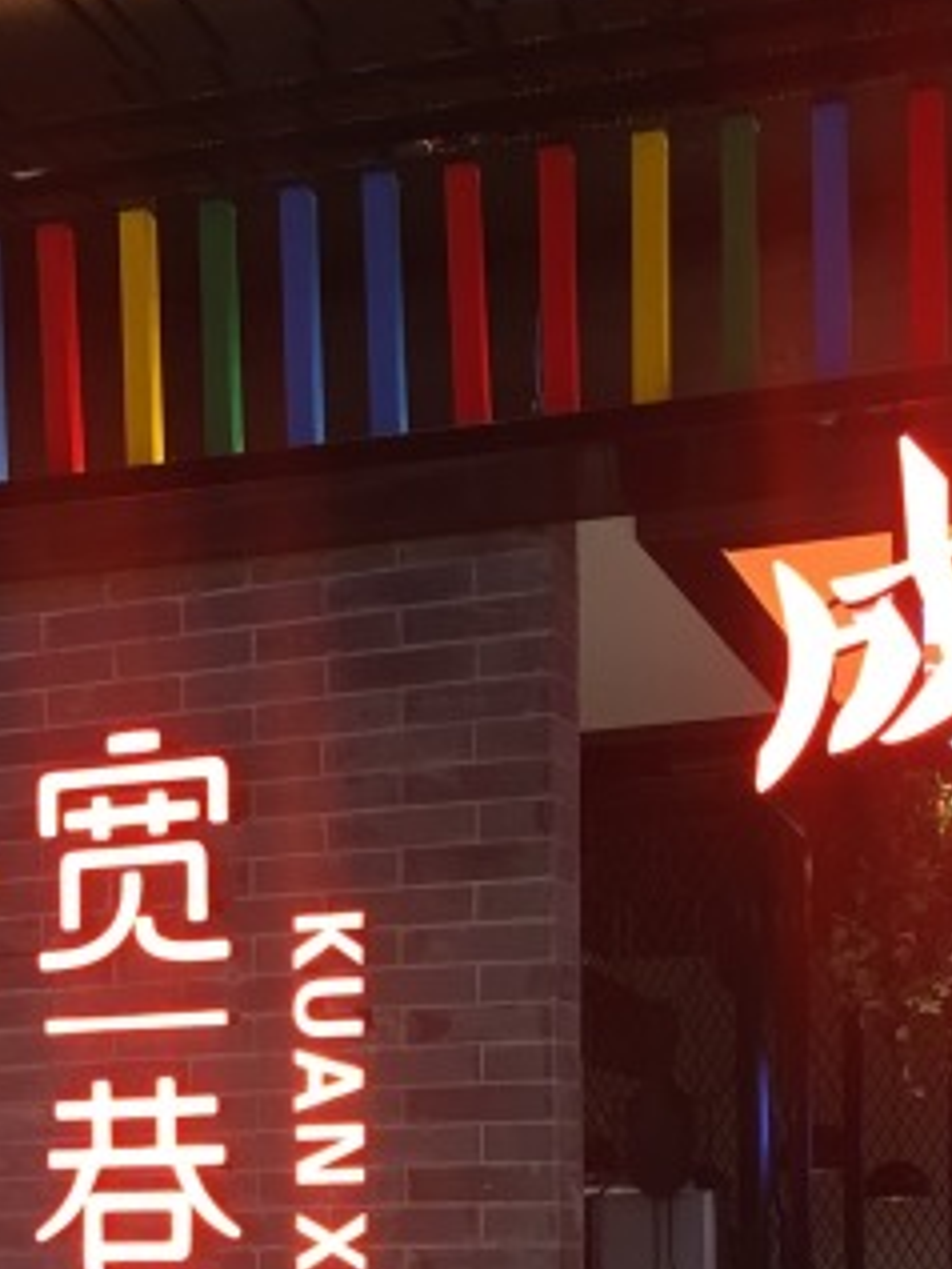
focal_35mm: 64
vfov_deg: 28.0
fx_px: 2345
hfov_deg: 22.9
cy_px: 1341
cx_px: 442
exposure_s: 1/17
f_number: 2.2
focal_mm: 4.15
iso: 40
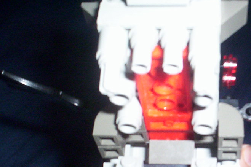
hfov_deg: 28.0
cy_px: 165
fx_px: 495
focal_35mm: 71
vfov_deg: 18.7
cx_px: 192
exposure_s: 1/60
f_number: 4.5
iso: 140
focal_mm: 4.99
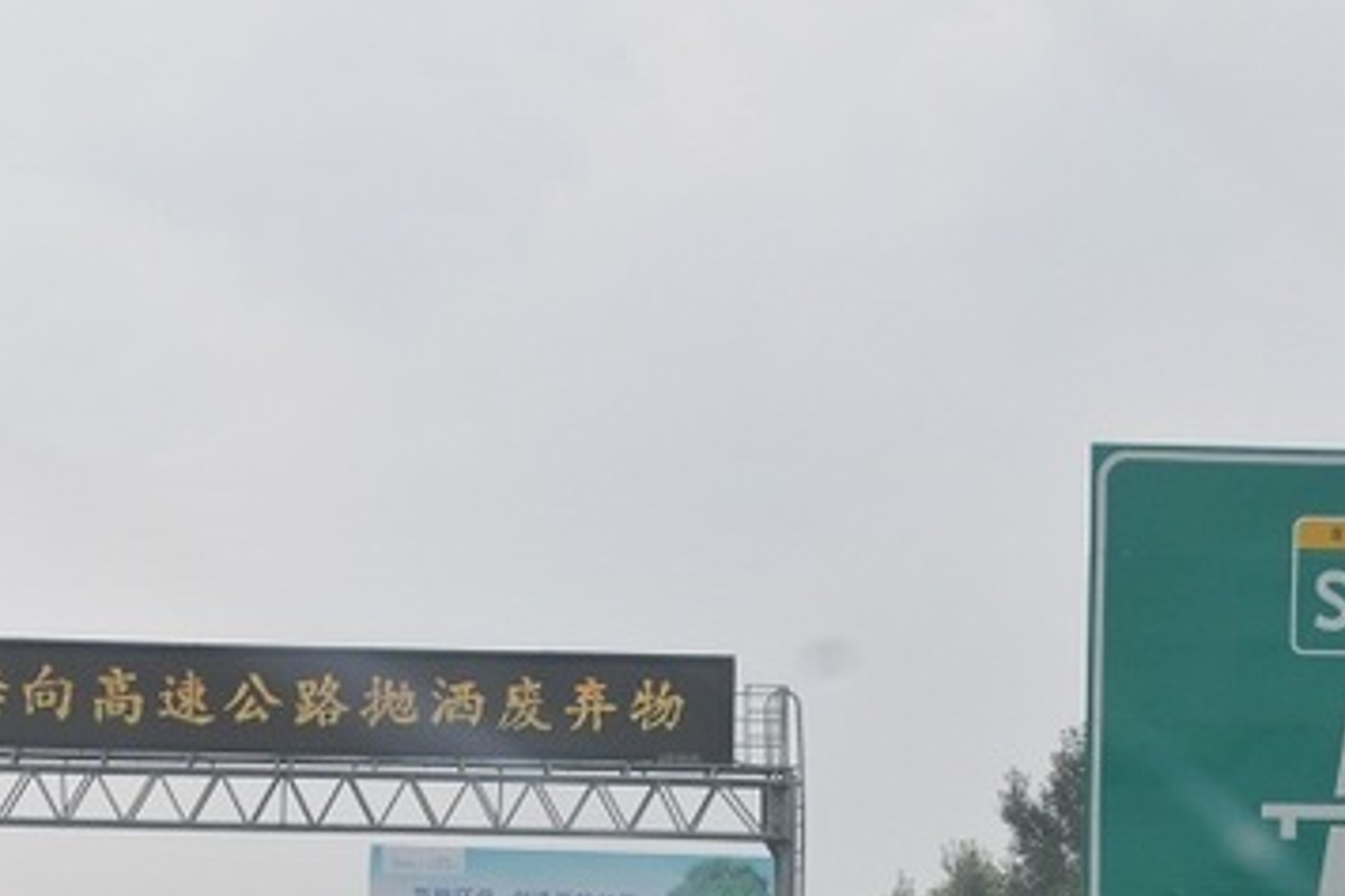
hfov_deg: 13.6
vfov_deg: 9.0
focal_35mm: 151
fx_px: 5639
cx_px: 771
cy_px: 847
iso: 400
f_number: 11
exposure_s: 1/500
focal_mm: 46
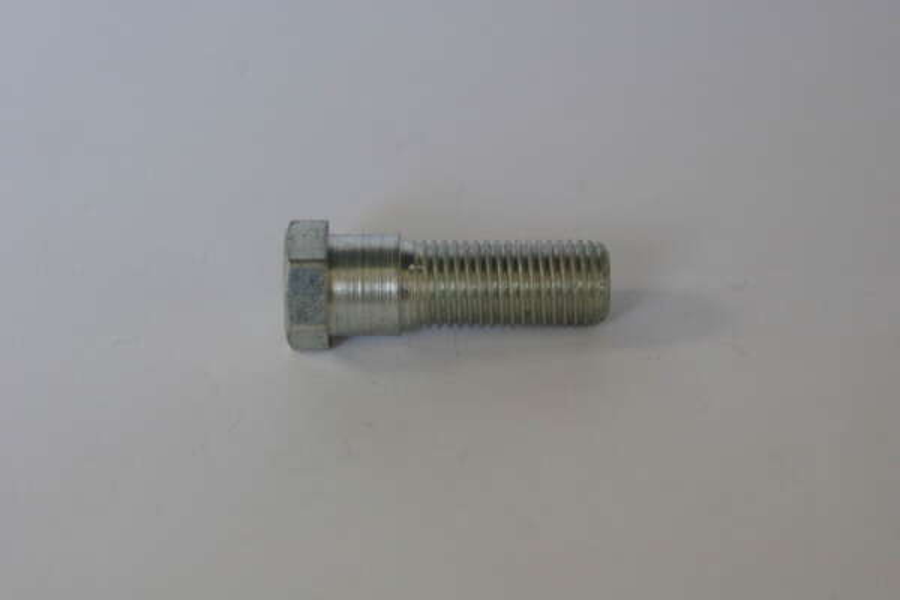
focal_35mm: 120
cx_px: 450
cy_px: 300
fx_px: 3000
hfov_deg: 17.1
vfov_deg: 11.4
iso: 800
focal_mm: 80
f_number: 8
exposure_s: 1/20
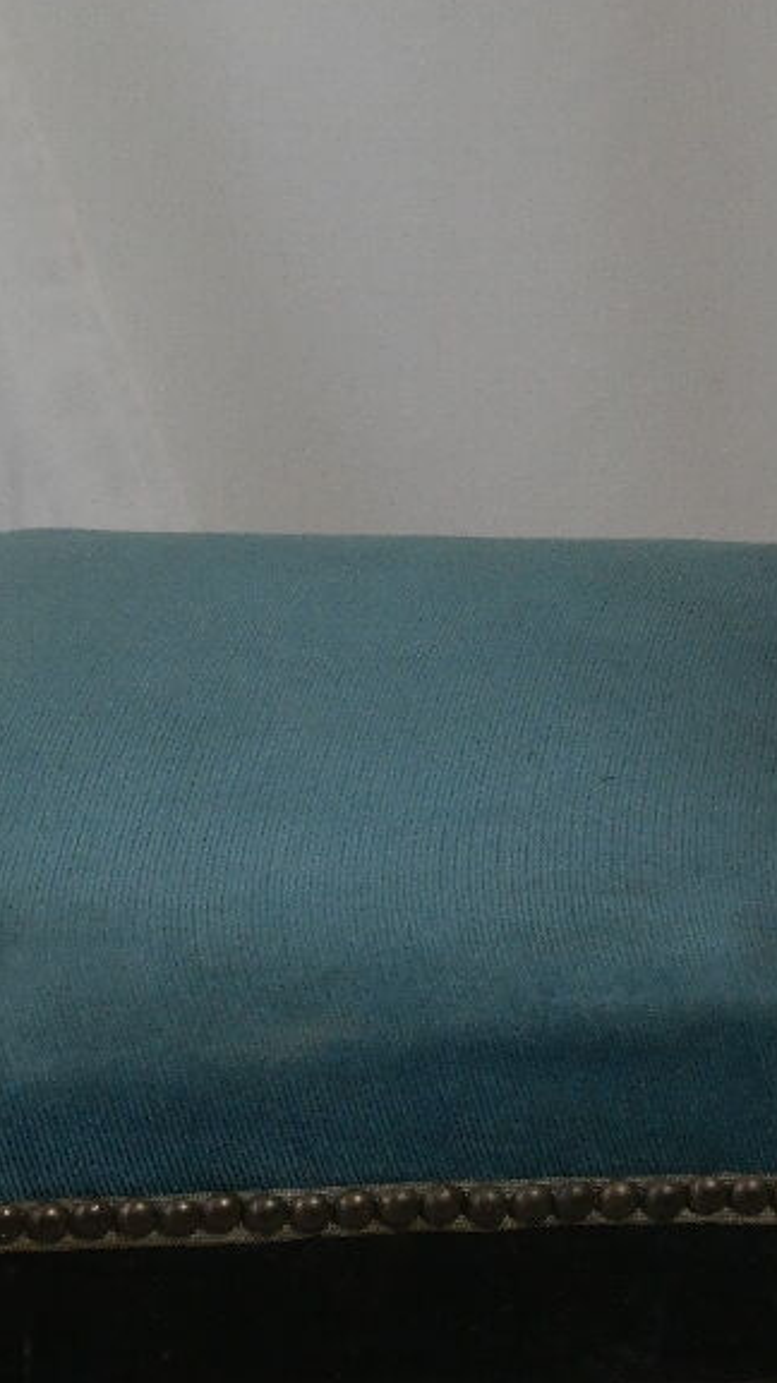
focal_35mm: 182
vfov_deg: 11.8
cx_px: 456
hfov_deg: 6.7
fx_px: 6675
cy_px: 391
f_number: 5
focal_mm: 38
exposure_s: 1/60
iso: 800
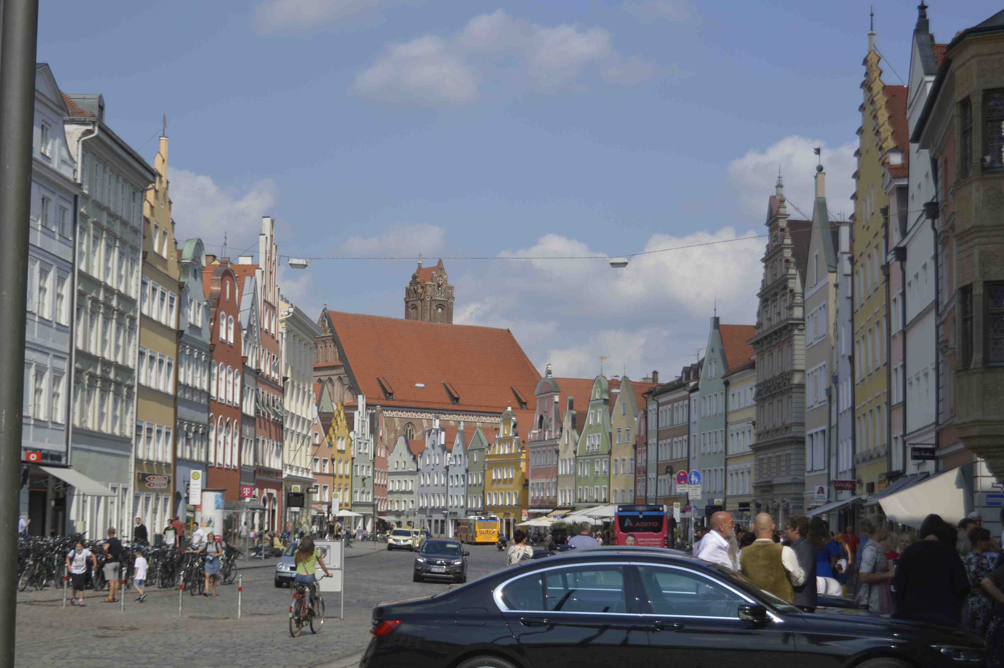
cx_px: 518
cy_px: 338
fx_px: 1783
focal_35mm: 64
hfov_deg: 31.4
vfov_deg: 21.2
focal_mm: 38
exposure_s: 1/1250
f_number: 4.8
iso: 100
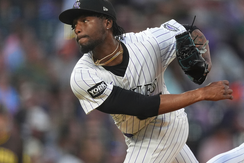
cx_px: 134
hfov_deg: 2.0
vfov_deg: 1.4
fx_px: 6900
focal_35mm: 1018
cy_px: 91
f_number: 4
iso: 4000
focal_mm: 600
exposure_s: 1/1600
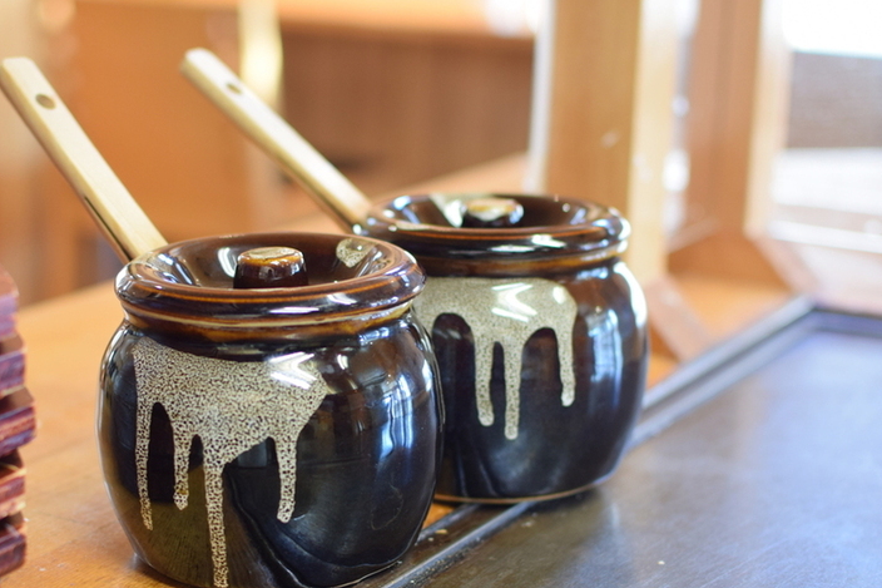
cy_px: 297
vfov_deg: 18.5
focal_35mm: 74
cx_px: 358
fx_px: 1805
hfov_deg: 27.4
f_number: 2.8
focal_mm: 35
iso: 320
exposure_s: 1/30
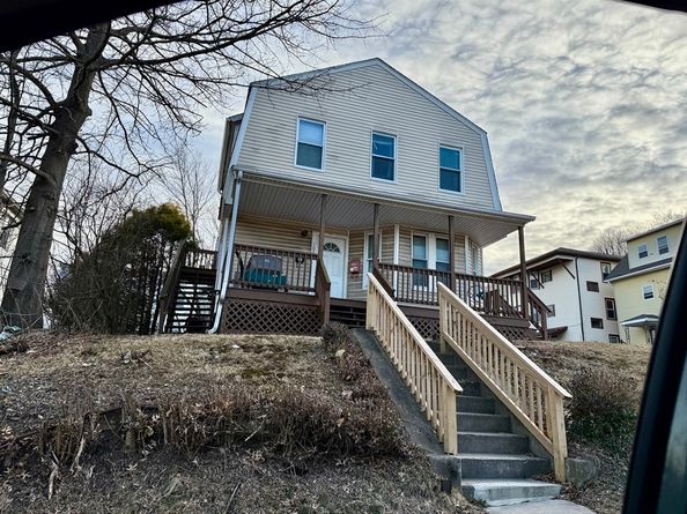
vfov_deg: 56.8
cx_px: 344
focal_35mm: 24
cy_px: 257
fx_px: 476
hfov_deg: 71.6
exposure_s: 1/1727
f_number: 1.78
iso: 80
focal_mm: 6.76
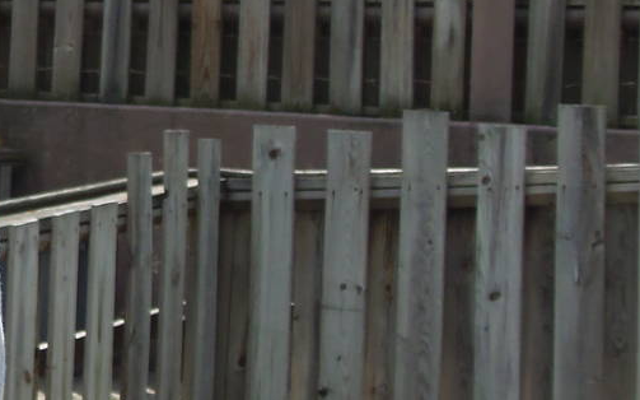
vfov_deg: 11.0
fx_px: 2057
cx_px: -279
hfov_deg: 16.3
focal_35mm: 118
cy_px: 17
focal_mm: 6.5
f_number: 3.4
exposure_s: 1/500
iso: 64
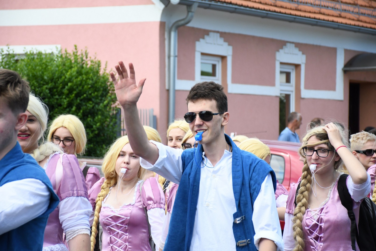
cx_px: 188
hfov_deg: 16.1
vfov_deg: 10.8
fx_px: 1326
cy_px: 126
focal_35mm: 127
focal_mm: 85
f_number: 5.3
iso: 1250
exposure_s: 1/2500
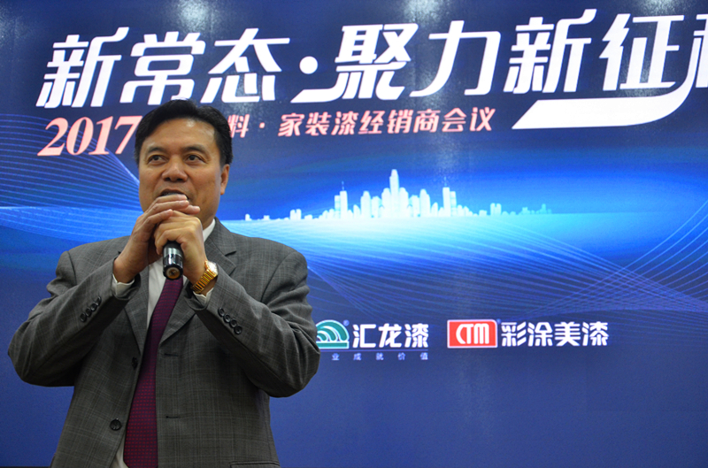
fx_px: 1236
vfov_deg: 21.5
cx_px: 354
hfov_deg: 32.0
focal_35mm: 63
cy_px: 234
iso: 800
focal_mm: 42
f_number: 4.8
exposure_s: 1/60
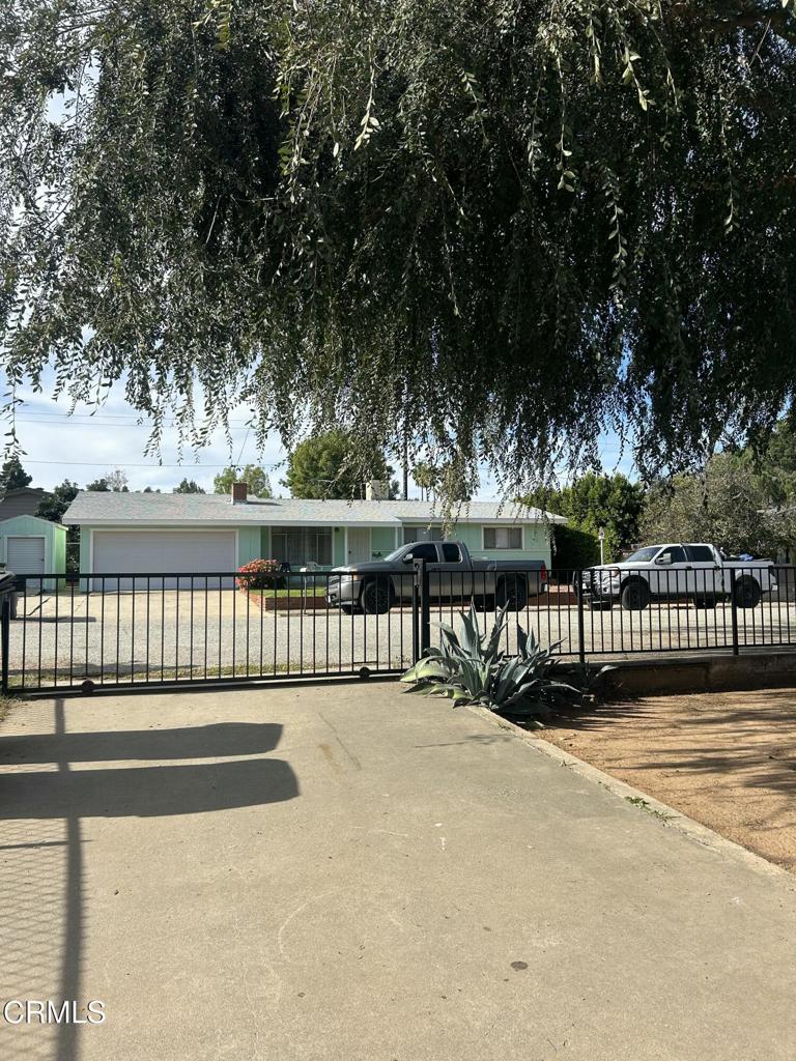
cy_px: 530
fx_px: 797
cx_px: 398
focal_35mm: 26
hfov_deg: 53.1
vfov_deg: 67.3
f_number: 1.5
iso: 50
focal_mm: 5.7
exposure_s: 1/2841
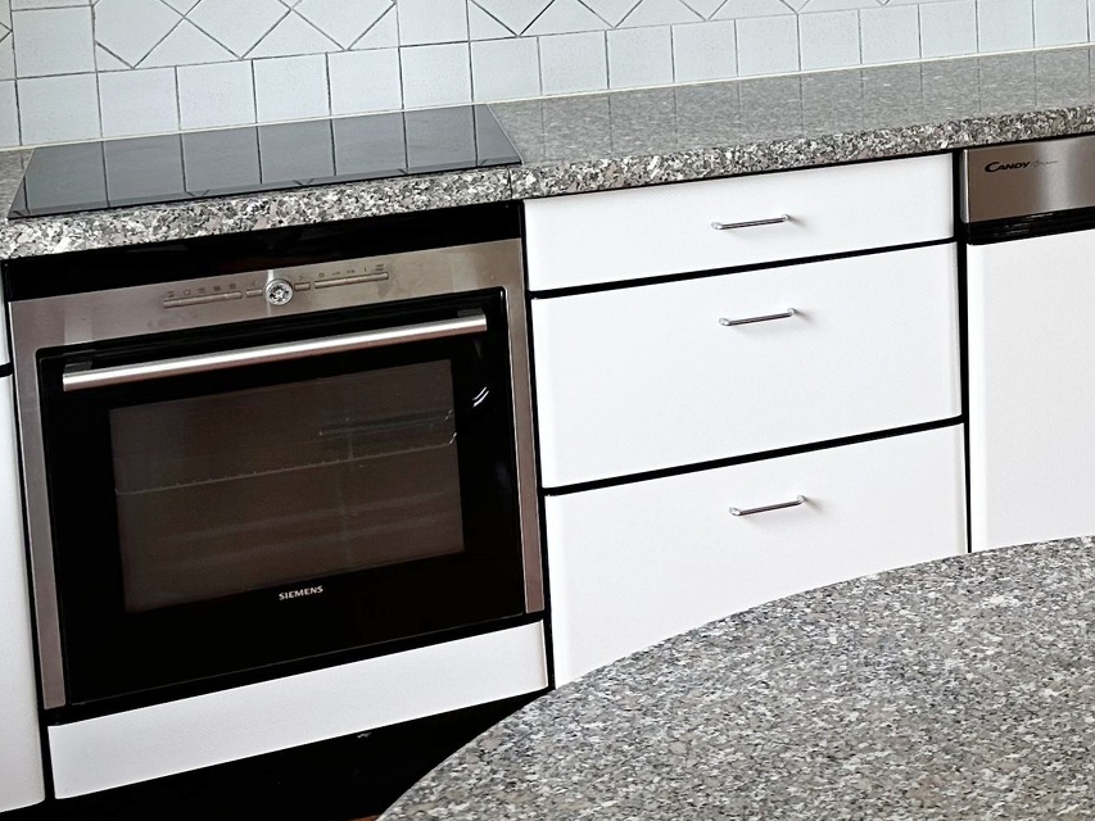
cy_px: -105
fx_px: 2278
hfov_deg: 22.8
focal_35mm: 72
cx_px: 1566
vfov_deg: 19.5
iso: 80
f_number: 1.78
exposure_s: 1/121
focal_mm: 6.86
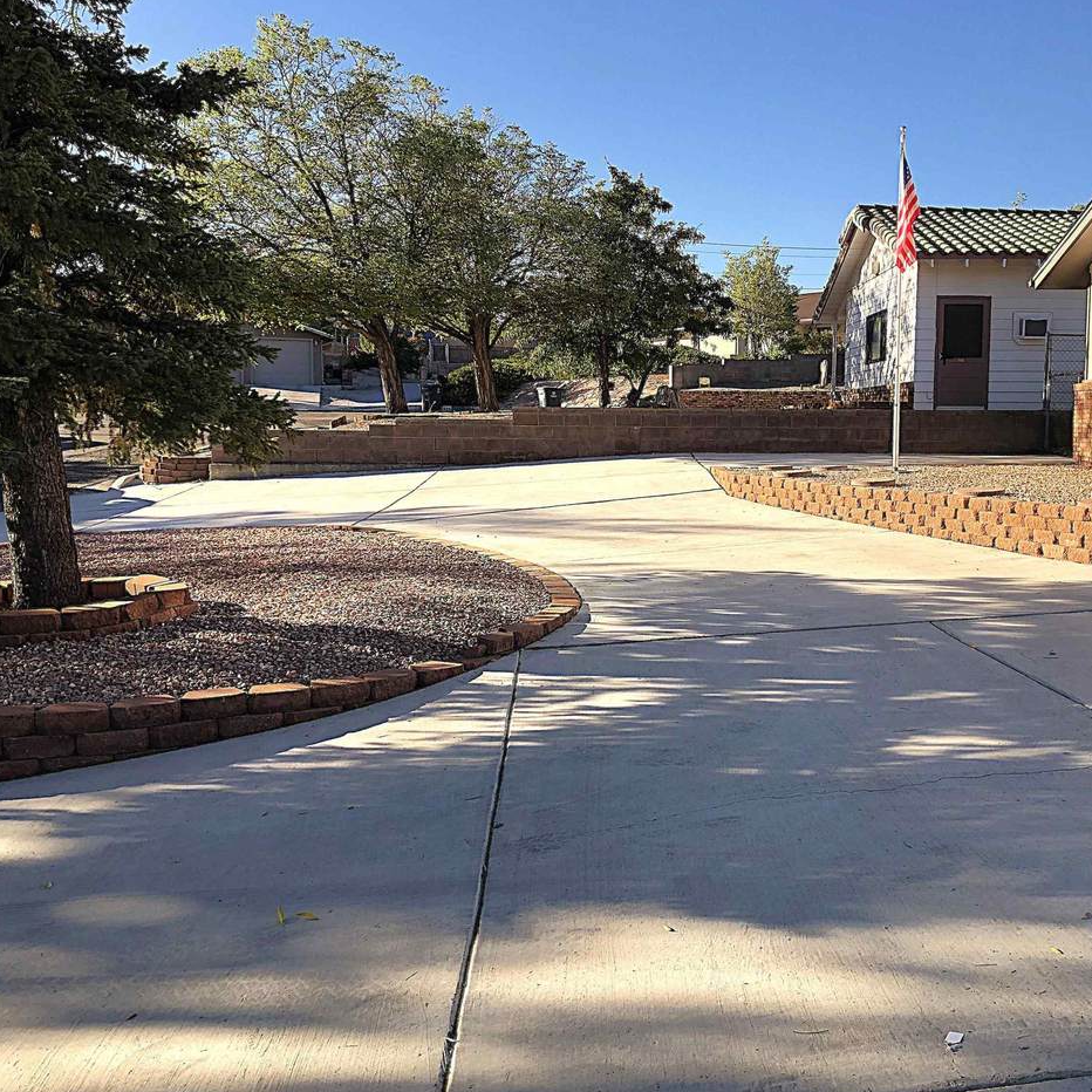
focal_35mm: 34
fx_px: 1213
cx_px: 707
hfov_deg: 47.8
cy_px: 539
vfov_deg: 48.4
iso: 20
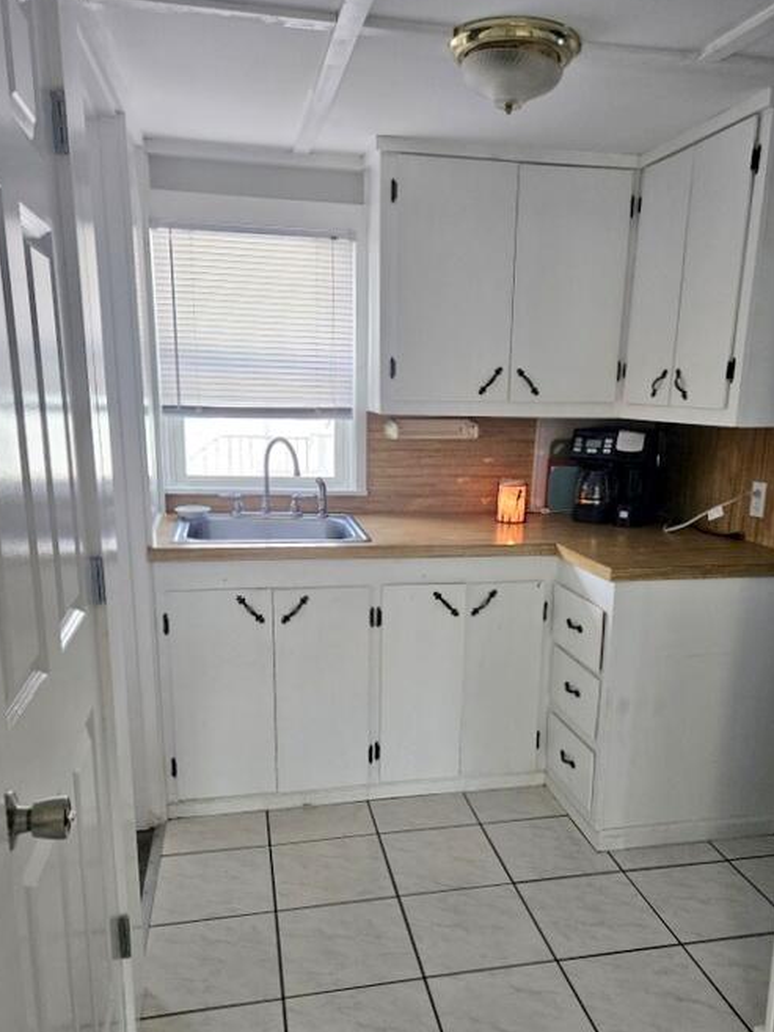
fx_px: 834
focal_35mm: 28
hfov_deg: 49.7
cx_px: 422
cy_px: 605
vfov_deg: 63.0
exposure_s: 1/120
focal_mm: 5.4
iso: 250
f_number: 1.8
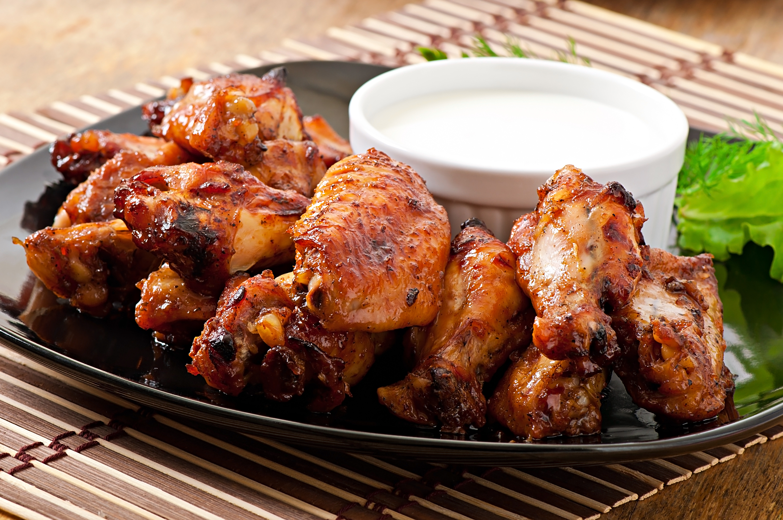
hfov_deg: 13.1
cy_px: 260
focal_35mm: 158
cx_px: 392
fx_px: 3421
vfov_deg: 8.7
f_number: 11
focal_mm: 105
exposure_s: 1/200
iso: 100
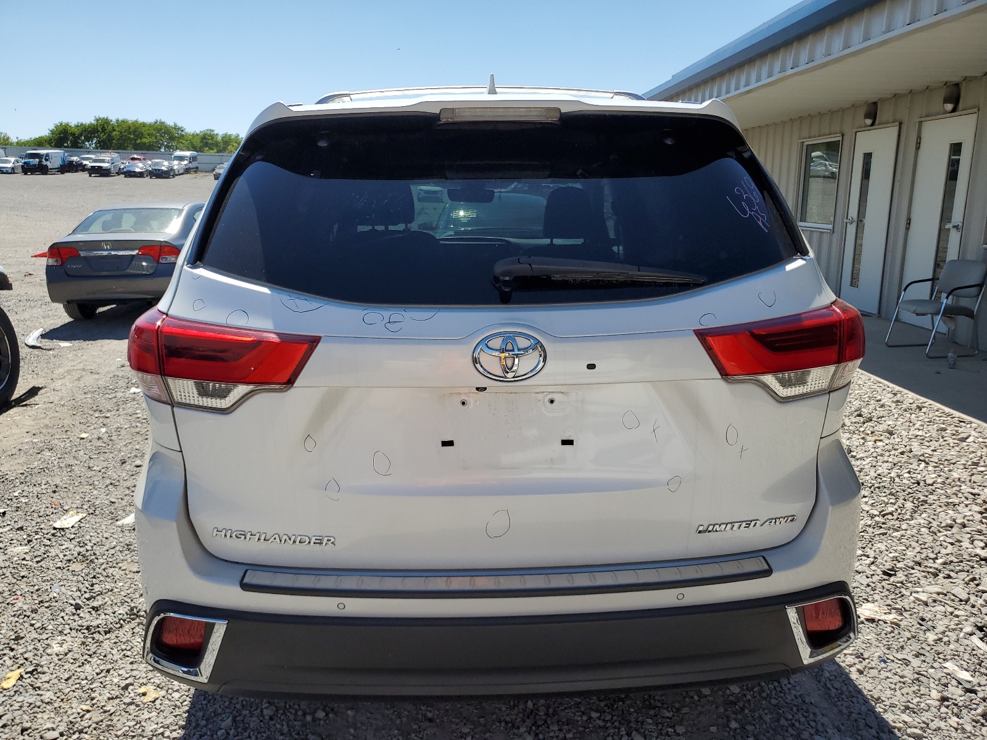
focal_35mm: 26
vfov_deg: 53.1
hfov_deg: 67.3
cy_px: 370
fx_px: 741
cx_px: 494
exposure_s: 1/3333
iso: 50
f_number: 1.5
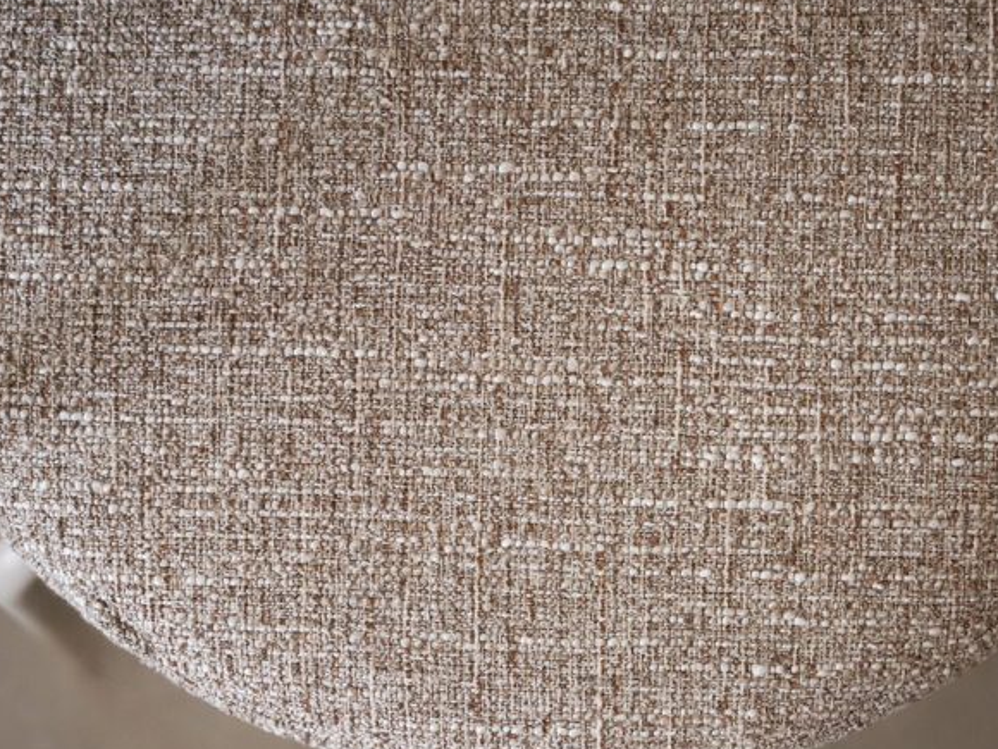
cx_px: 656
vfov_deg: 21.3
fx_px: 1989
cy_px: 404
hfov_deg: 28.0
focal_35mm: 69
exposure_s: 1/50
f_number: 4
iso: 1250
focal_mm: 52
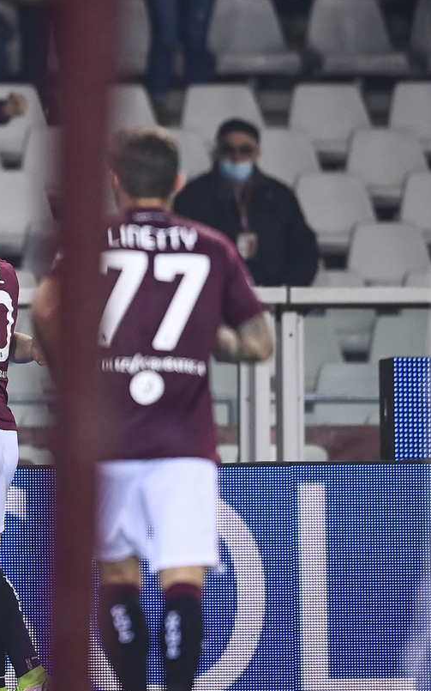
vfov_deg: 3.0
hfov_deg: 1.9
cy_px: 397
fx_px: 13327
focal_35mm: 709
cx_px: -70
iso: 2000
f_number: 3.2
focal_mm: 400
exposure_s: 1/1250
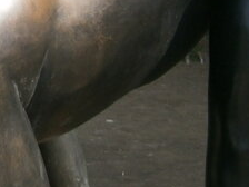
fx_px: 1388
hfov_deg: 9.9
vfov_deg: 7.7
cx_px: -153
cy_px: 8
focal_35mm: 193
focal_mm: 6.4
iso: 80
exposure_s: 1/500
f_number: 3.1
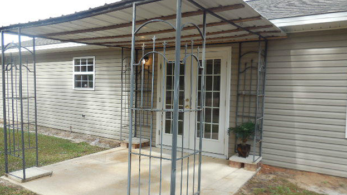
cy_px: 103
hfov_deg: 67.9
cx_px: 172
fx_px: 258
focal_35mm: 28
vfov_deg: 41.4
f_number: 3.1
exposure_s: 1/400
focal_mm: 4.5
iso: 125
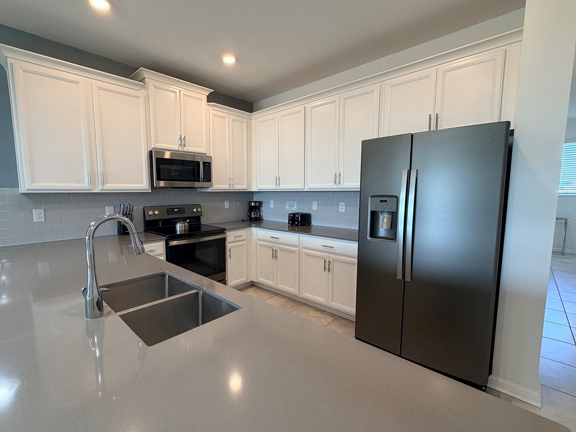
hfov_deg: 94.3
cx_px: 267
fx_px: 266
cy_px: 219
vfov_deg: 78.1
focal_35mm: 16
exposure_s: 1/120
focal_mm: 2.22
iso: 200
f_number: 2.2
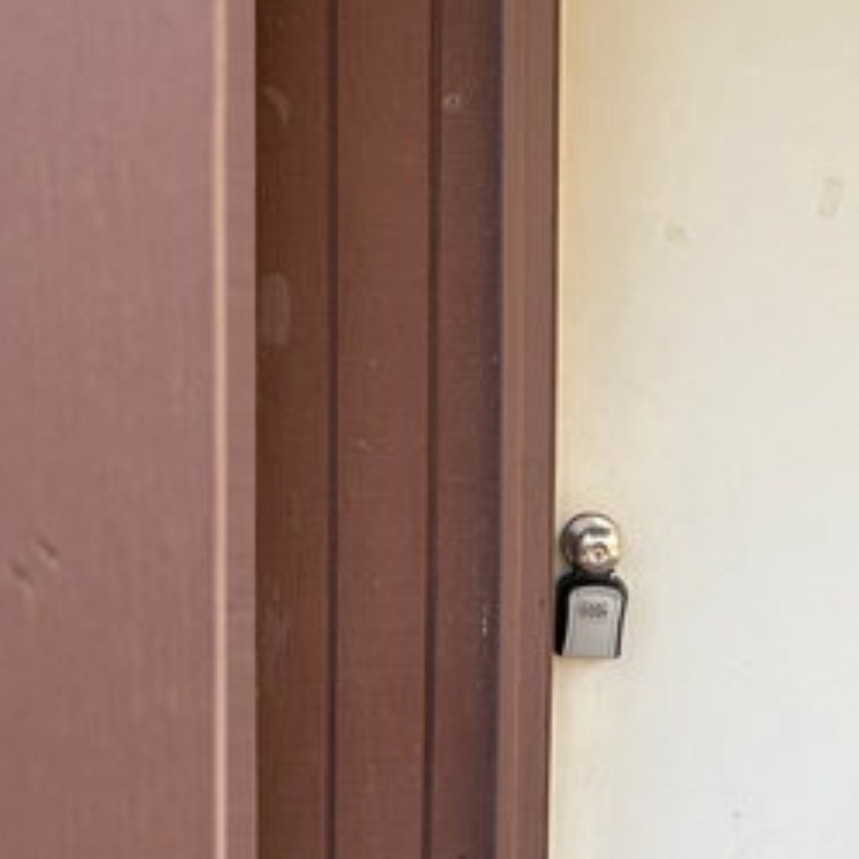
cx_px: 890
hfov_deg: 23.2
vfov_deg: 24.2
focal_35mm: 71
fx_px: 1993
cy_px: 573
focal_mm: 5.7
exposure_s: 1/342
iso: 50
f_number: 1.5
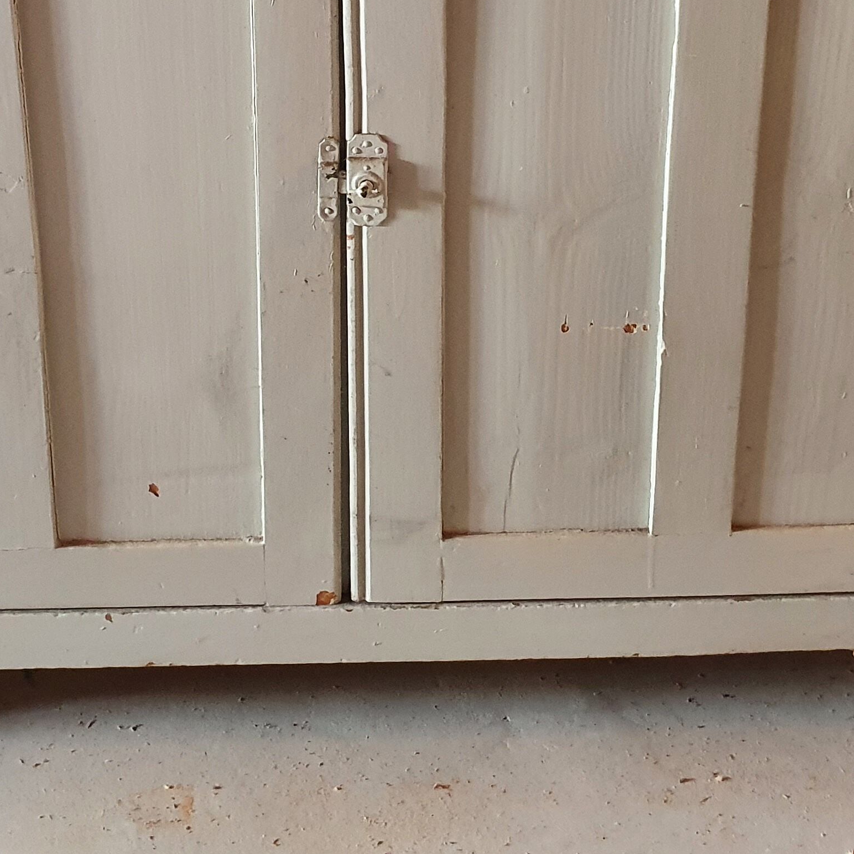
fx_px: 1675
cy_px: 23
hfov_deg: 28.5
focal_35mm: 60
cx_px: 333
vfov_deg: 27.2
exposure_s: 1/33
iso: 500
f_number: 2.4
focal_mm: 4.32
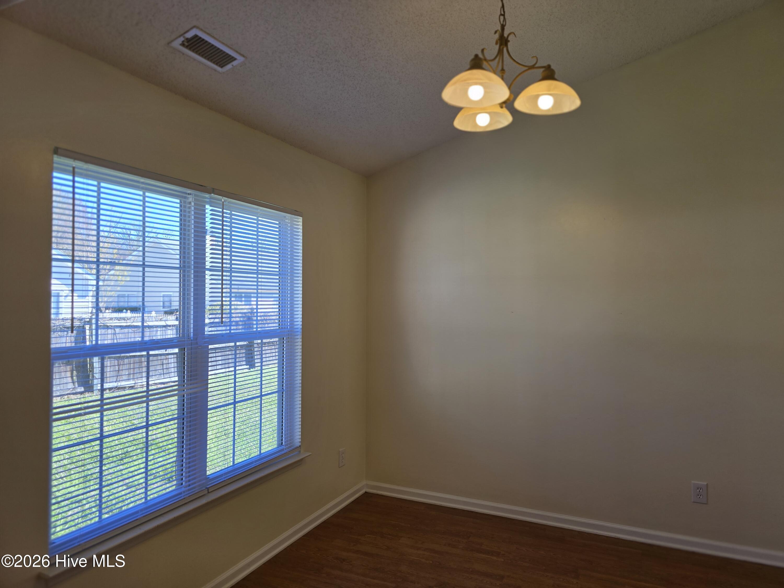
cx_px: 392
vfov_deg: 58.9
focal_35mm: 23
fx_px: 521
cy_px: 294
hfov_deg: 73.9
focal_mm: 6.3
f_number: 1.7
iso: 16
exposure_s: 1/120
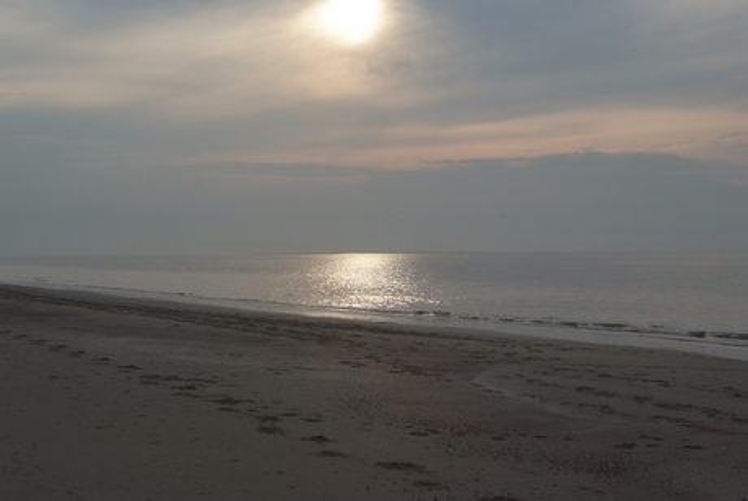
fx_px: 1123
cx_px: 374
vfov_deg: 25.1
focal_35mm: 54
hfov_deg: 36.8
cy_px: 250
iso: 200
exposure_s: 1/285
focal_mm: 36
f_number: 9
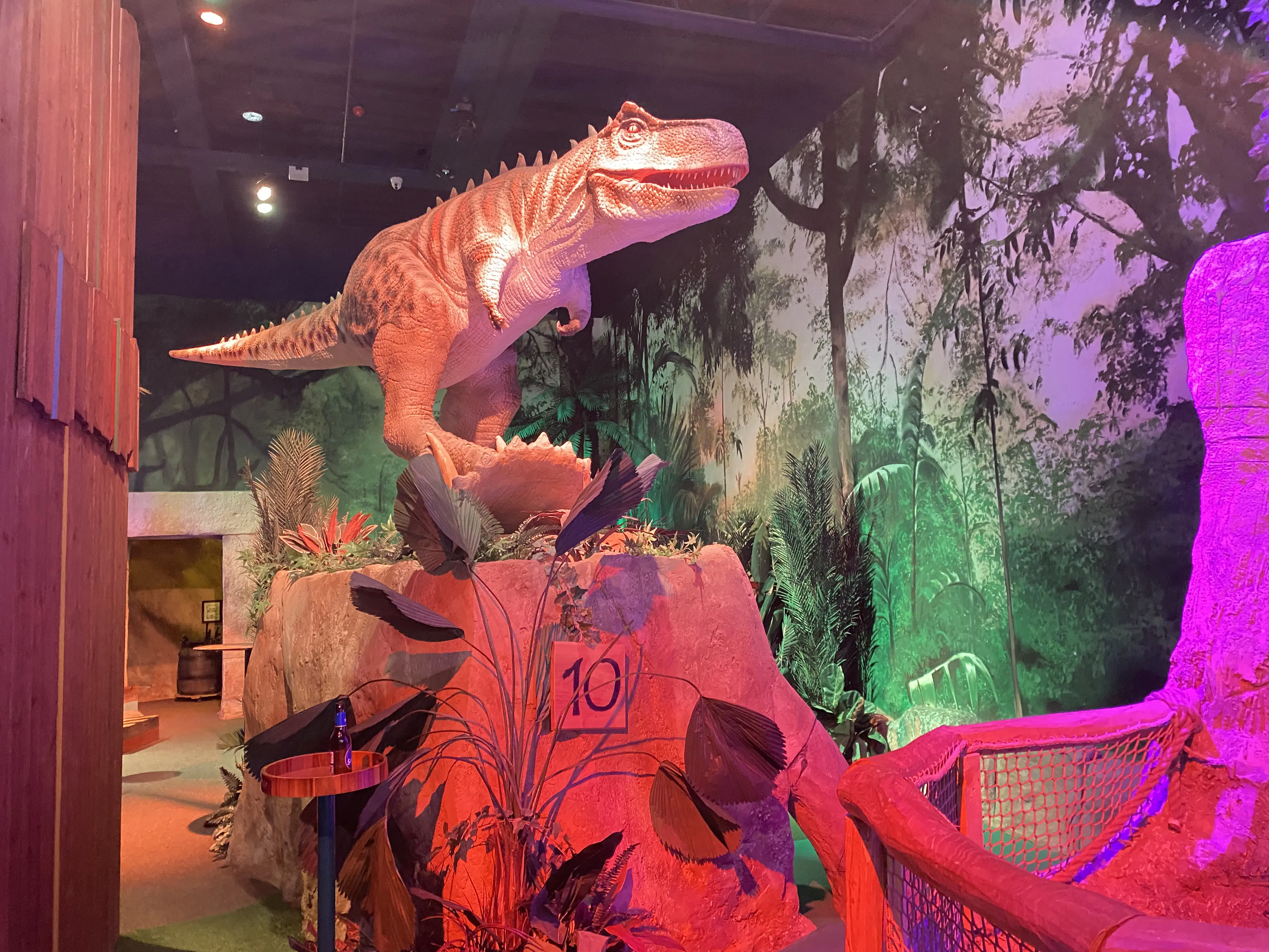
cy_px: 476
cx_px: 634
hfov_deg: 67.3
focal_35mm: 26
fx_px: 953
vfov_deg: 53.1
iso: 800
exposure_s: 1/30
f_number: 1.8
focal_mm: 4.25
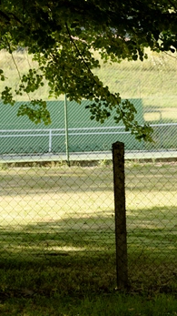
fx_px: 1161
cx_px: 110
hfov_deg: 8.7
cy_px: 153
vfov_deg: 15.5
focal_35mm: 139
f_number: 5
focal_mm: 72
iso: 125
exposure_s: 1/125
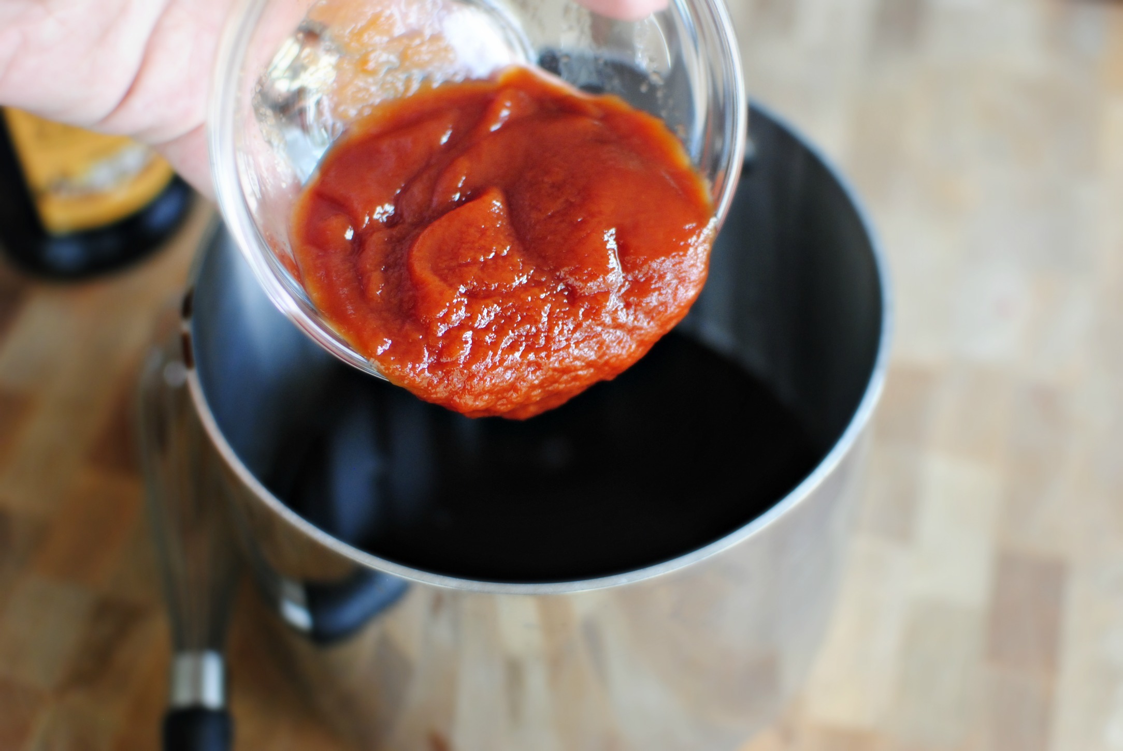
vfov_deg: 25.8
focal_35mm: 52
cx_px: 562
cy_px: 376
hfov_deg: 37.8
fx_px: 1640
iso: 640
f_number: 2.2
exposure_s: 1/50
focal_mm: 35
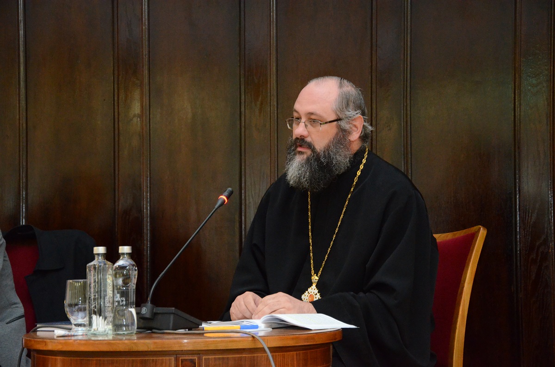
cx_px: 278
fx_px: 1615
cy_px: 184
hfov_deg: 19.5
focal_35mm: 105
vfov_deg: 13.0
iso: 5000
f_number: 5.3
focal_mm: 70
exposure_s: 1/50
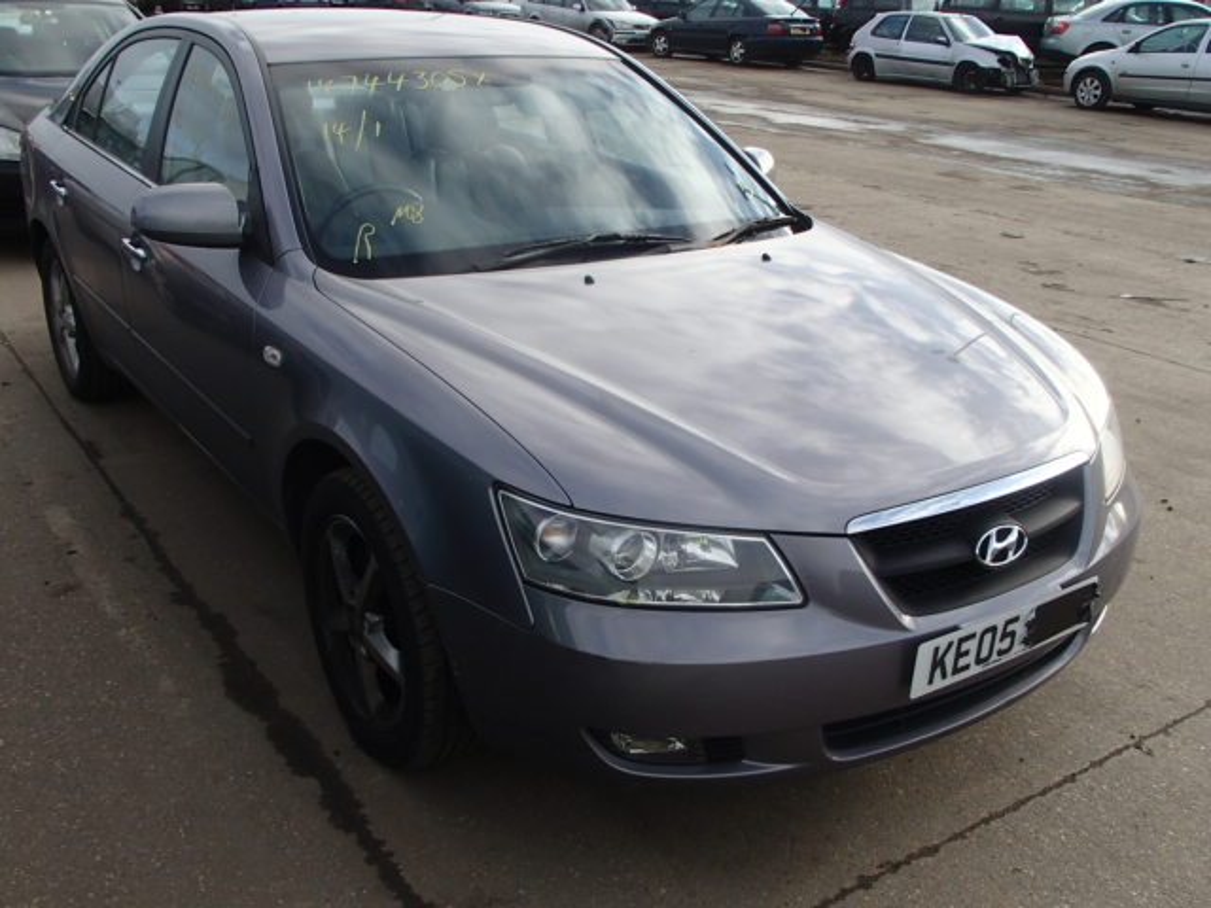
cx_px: 606
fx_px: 1189
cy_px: 454
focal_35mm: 34
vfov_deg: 41.8
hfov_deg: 54.0
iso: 100
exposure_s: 1/320
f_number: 4.4
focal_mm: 6.07
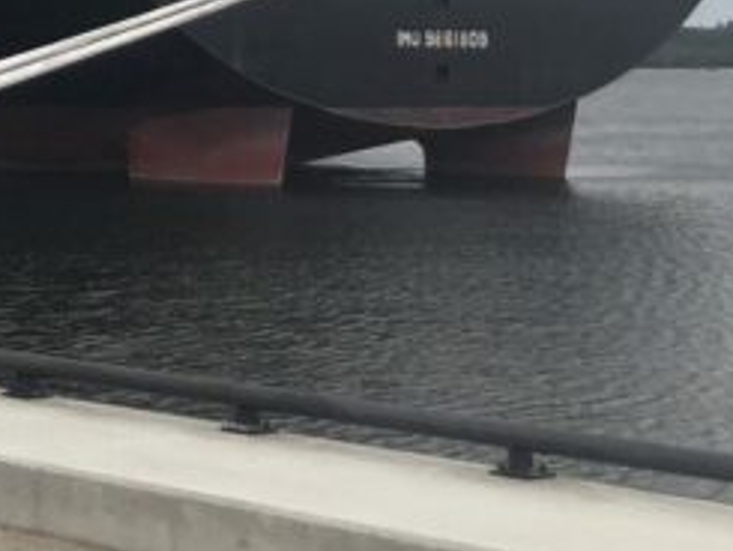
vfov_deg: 12.6
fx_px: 2479
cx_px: -712
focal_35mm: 117
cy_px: 36
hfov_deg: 14.2
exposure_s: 1/827
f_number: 1.8
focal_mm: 3.99
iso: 20
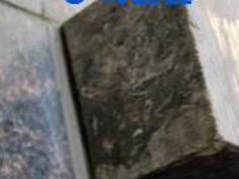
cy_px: 331
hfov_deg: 14.6
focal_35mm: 102
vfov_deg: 13.0
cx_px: -288
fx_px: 704
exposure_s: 1/180
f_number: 1.7
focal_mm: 6.3
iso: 100
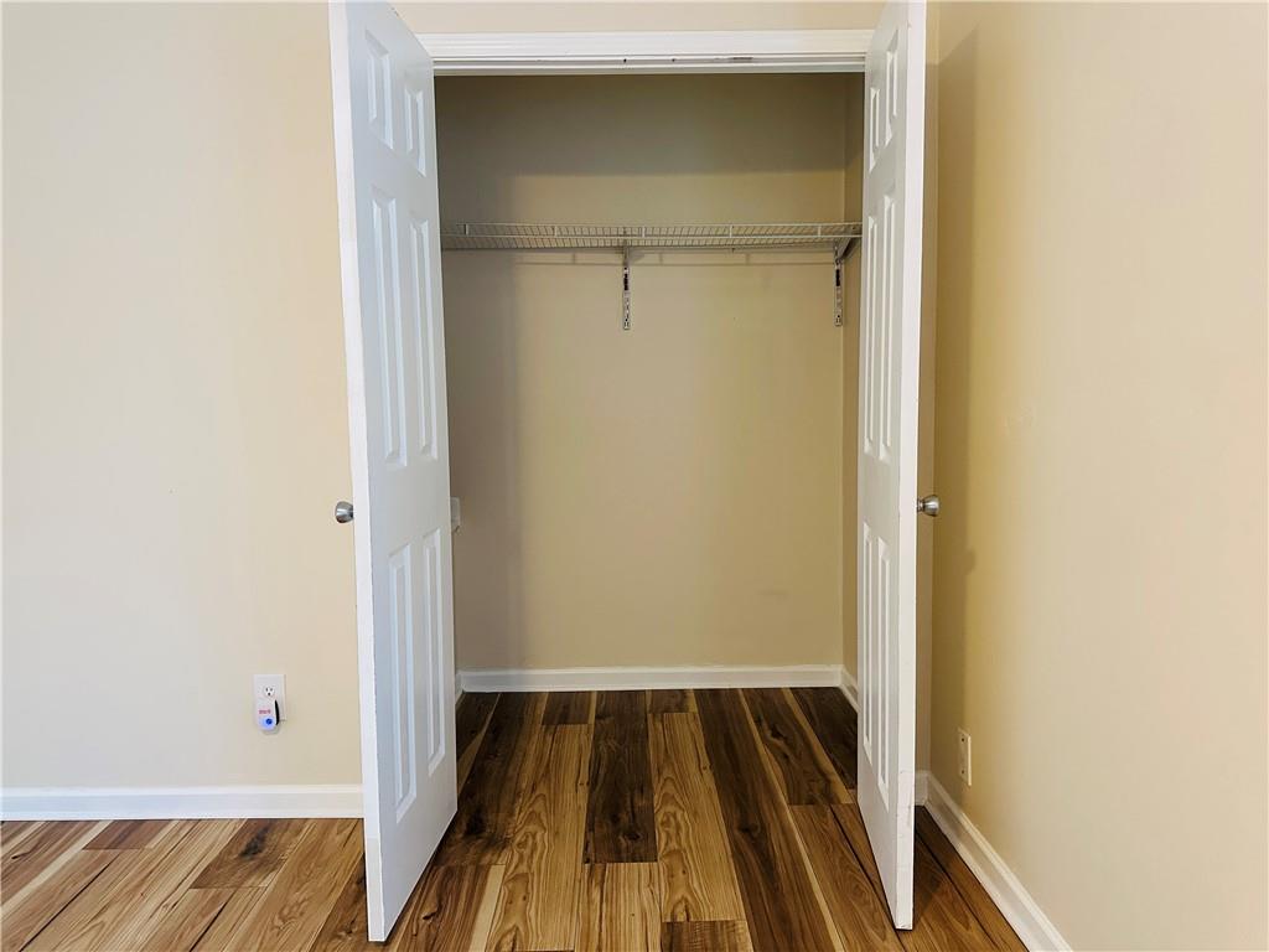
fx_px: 880
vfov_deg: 56.8
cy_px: 476
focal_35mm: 24
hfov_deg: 71.6
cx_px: 634
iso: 500
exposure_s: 1/60
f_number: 1.78
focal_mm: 6.86
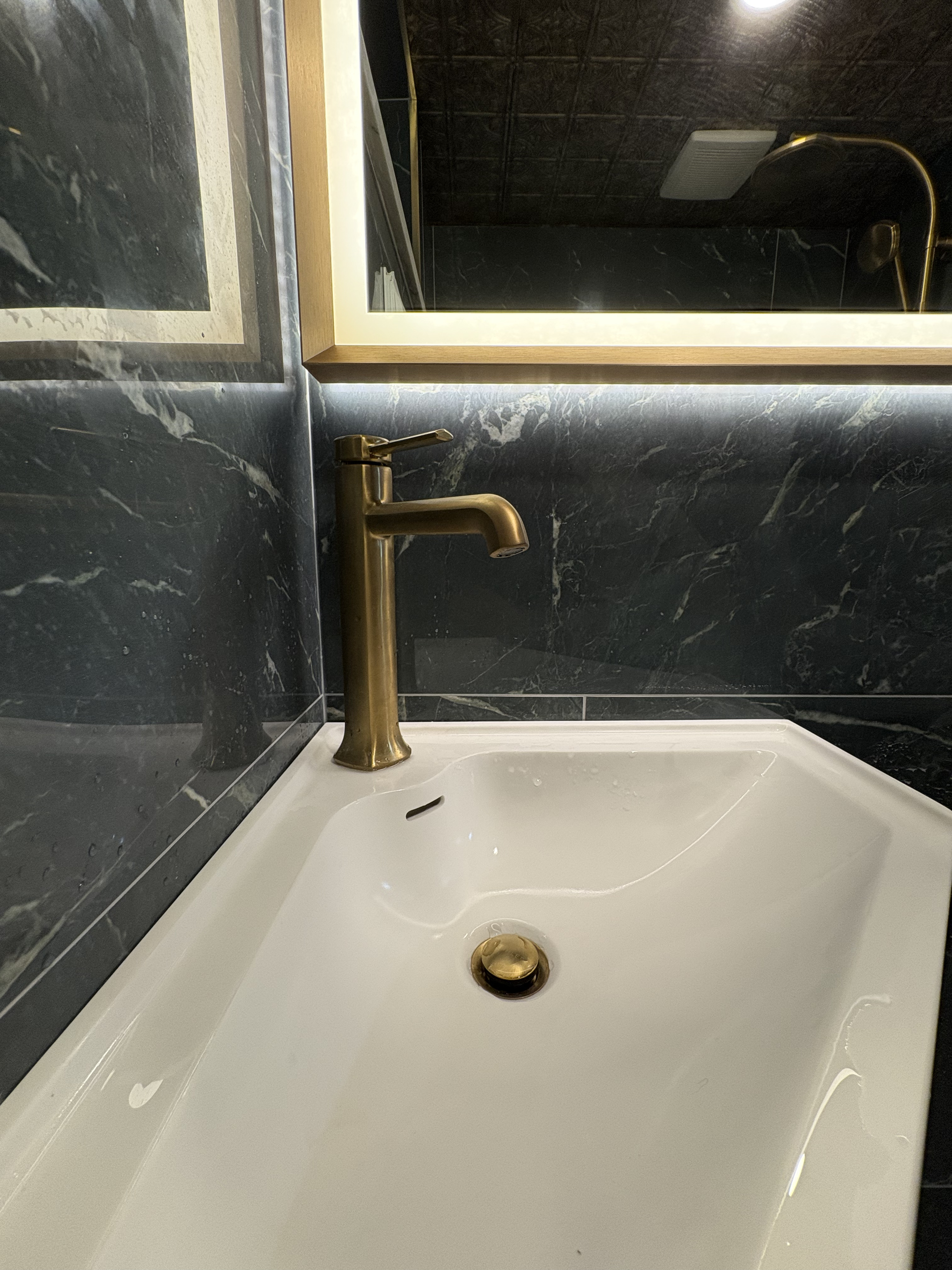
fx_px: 513
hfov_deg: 85.7
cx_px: 476
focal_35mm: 14
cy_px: 635
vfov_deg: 102.1
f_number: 2.2
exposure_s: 1/100
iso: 250
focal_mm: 2.22
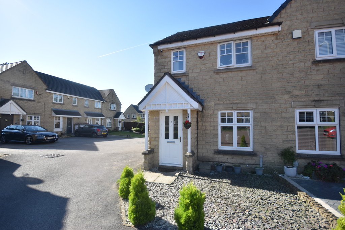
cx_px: 172
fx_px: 144
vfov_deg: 77.3
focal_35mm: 15
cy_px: 115
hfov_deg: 100.4
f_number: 5
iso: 400
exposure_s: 1/1250
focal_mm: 10
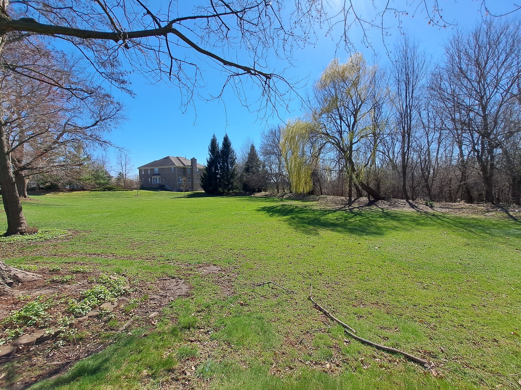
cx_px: 260
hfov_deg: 106.2
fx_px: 196
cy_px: 195
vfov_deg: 89.9
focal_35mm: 13
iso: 50
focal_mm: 1.74
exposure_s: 1/1300
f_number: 2.2
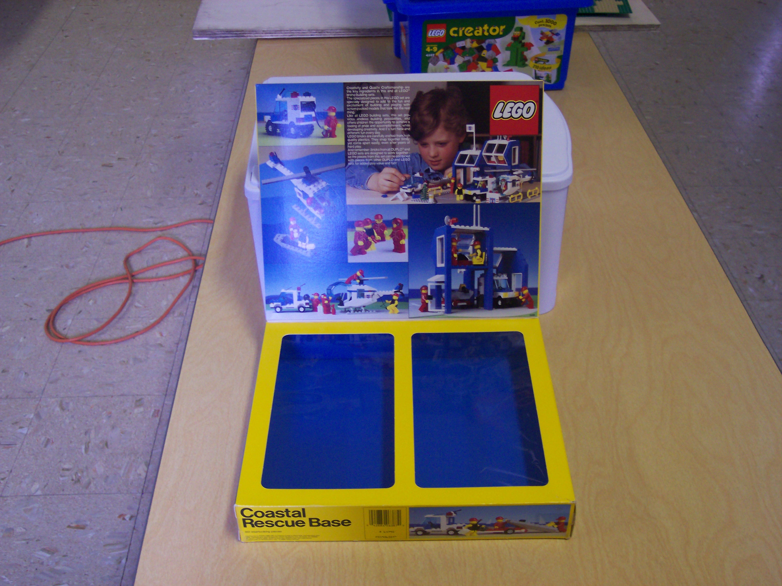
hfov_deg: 49.0
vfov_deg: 37.7
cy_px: 293
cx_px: 391
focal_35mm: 38
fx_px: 858
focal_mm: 8
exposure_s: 1/30
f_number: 2.8
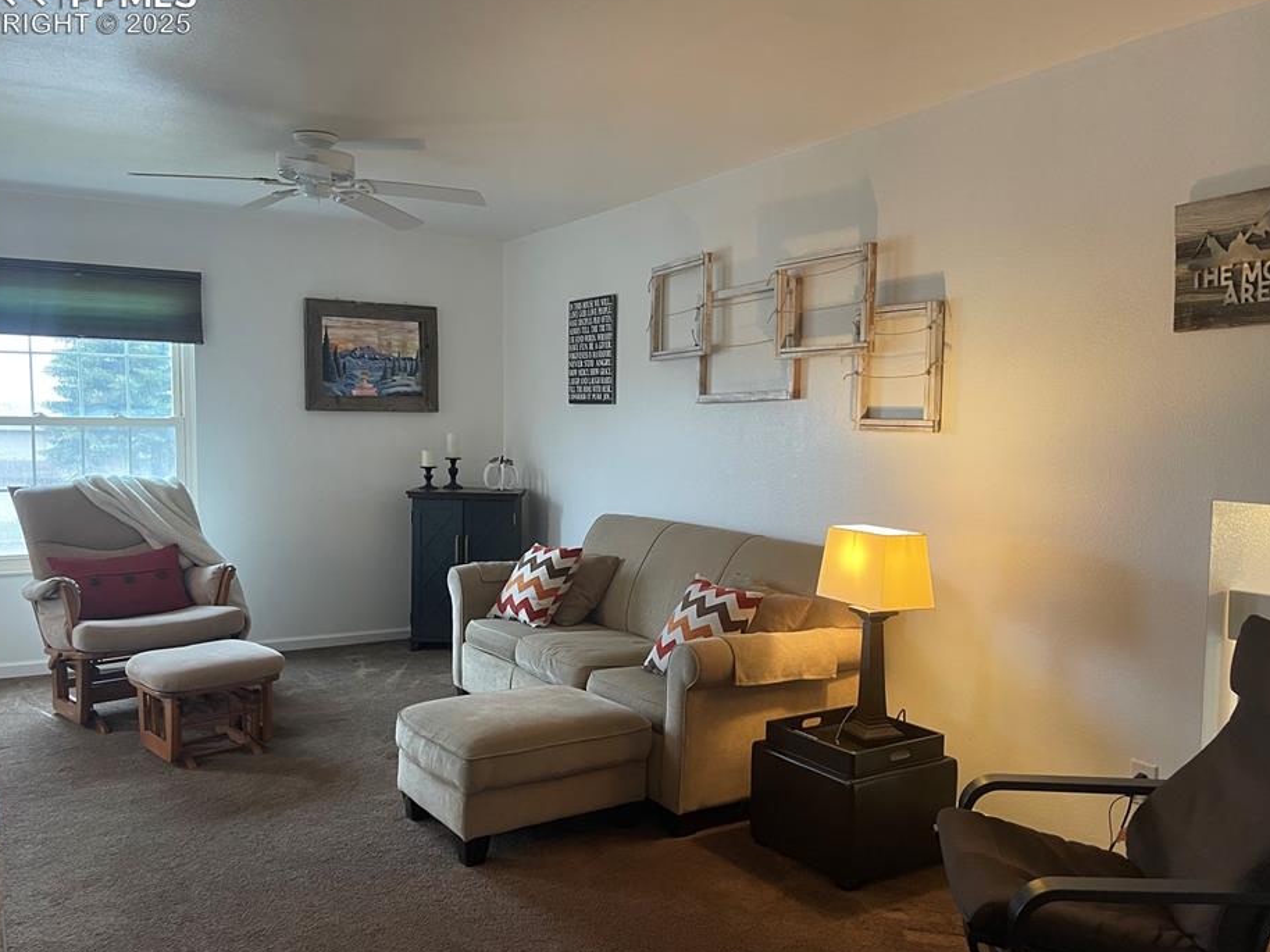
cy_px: 490
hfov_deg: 63.5
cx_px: 629
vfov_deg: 49.7
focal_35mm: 28
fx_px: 1027
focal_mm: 5.1
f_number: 1.6
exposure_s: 1/60
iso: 320
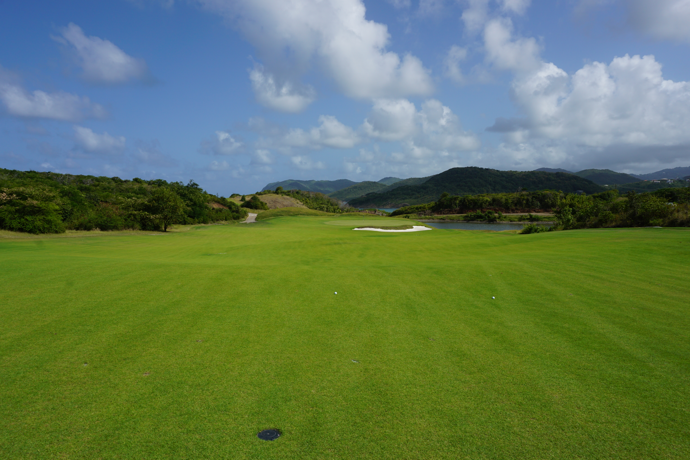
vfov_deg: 53.1
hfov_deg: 73.7
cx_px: 345
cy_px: 230
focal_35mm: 24
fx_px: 460
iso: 100
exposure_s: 1/250
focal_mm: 16
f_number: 11
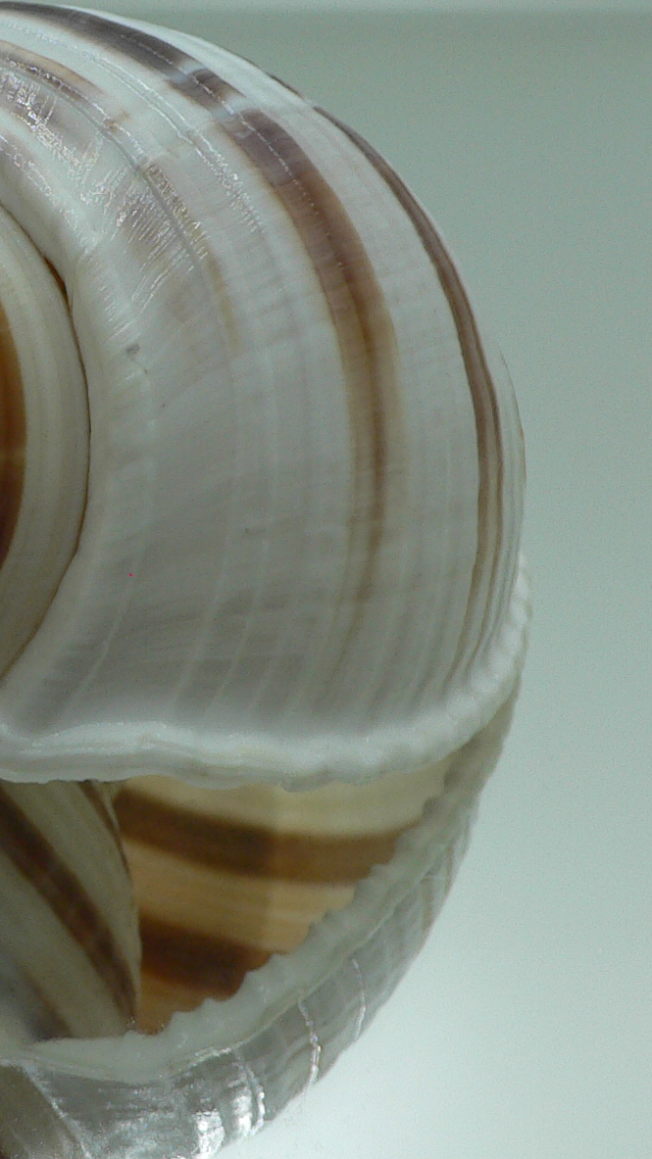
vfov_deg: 32.2
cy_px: 429
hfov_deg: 18.1
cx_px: 21
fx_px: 1999
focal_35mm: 65
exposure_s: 1/80
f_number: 2.8
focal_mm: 4.6
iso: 80
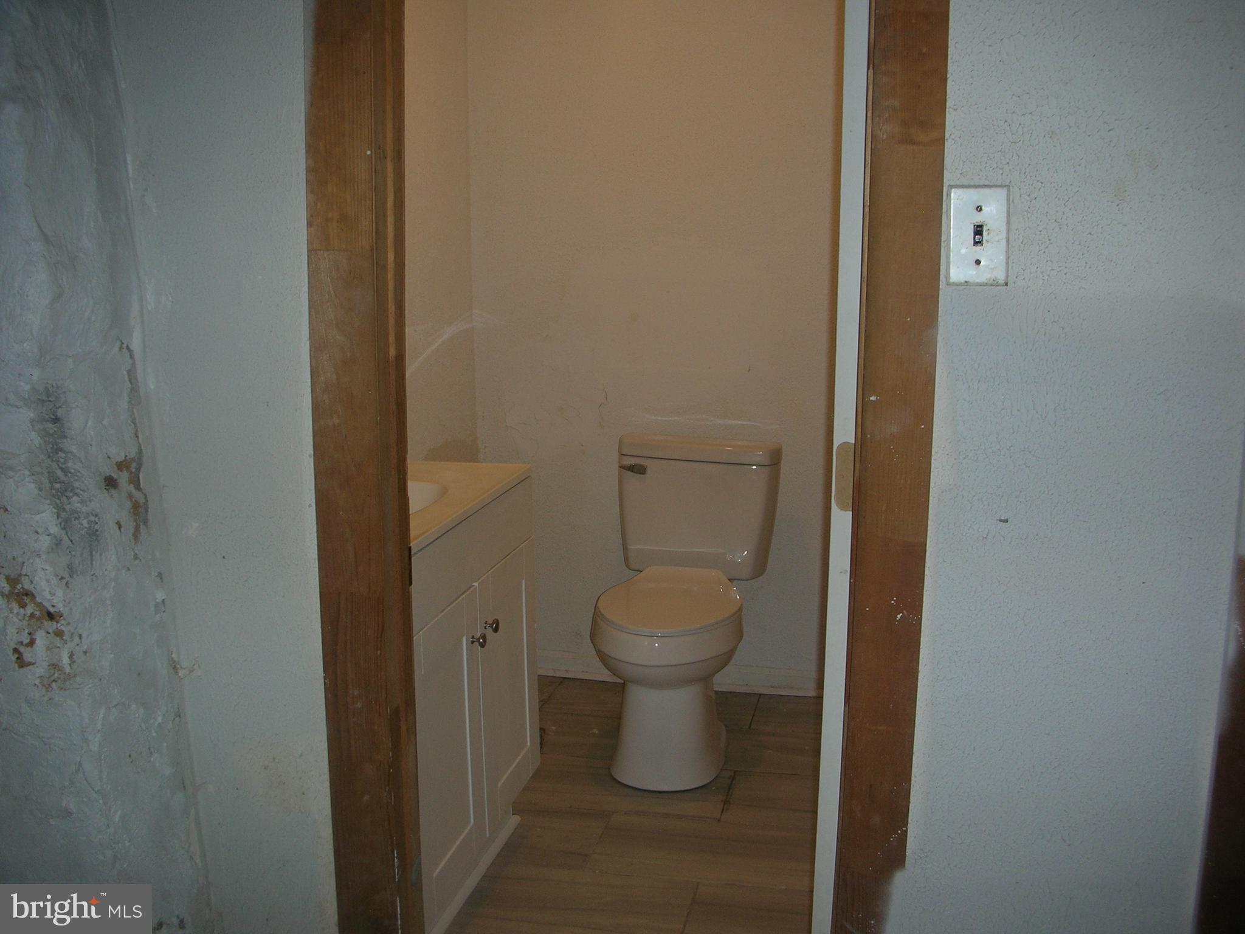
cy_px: 467
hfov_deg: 52.6
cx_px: 622
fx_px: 1259
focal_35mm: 35
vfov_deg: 40.7
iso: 50
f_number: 3
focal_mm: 5.8
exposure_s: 1/60.1
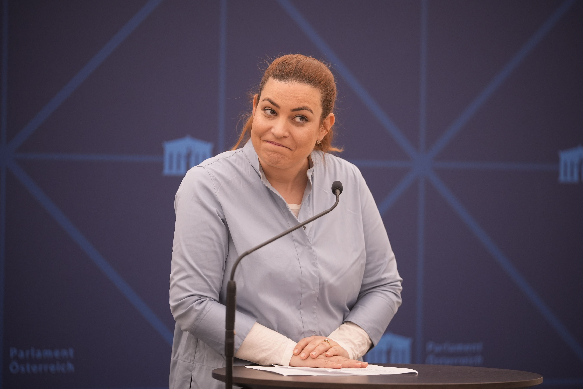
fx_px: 2510
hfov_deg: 13.2
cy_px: 194
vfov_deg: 8.9
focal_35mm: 155
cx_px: 292
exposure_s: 1/160
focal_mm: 155
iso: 1000
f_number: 2.8
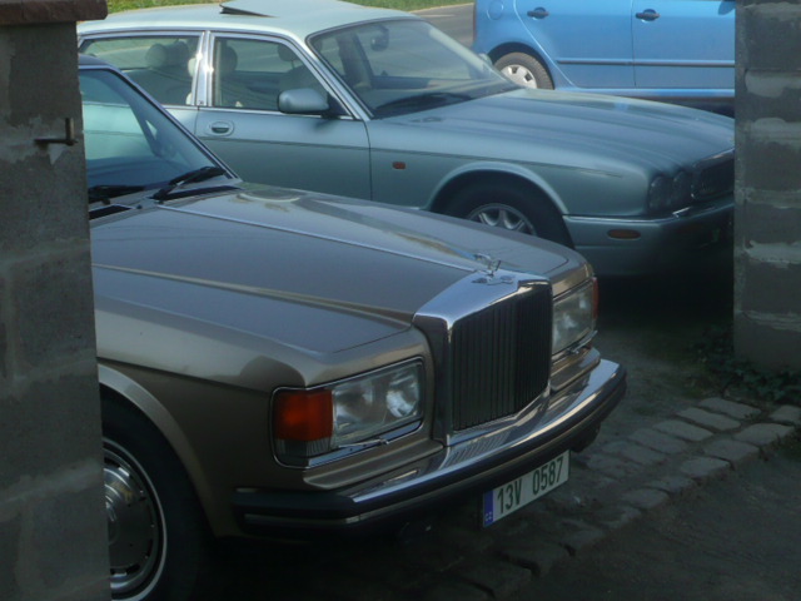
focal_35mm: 86
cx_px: 400
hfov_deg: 22.8
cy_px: 300
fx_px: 1990
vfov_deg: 17.2
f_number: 4.4
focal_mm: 9.5
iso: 100
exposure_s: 1/500
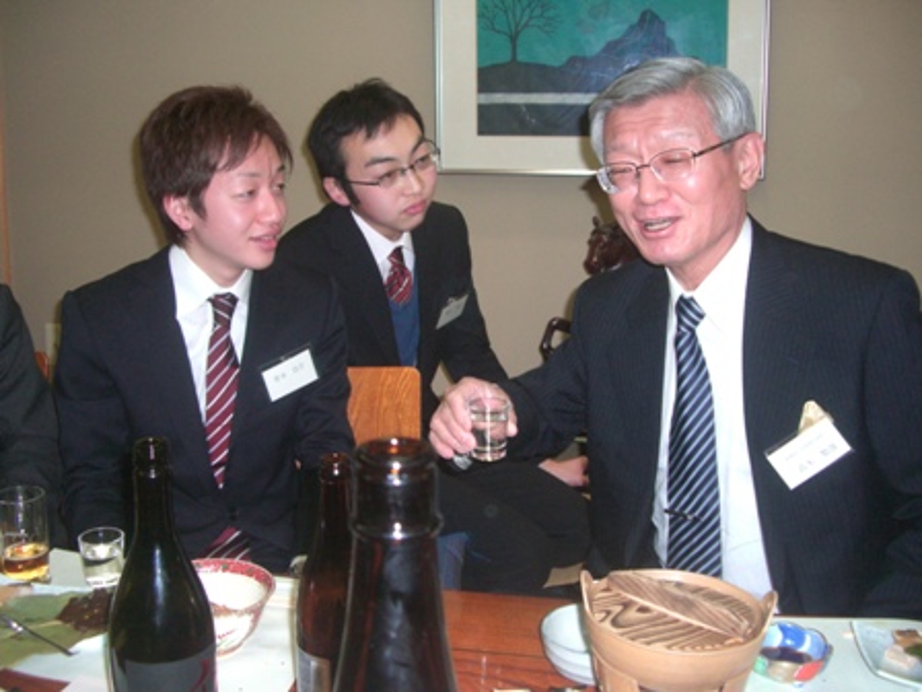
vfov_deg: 37.7
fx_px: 1012
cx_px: 461
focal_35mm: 38
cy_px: 346
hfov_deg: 49.0
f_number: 2.8
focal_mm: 7.9
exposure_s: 1/60
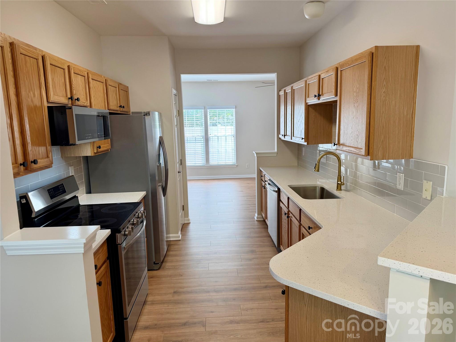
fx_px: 316
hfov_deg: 71.6
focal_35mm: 24
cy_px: 171
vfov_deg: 56.8
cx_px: 228
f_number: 1.78
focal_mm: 6.76
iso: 80
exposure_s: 1/175
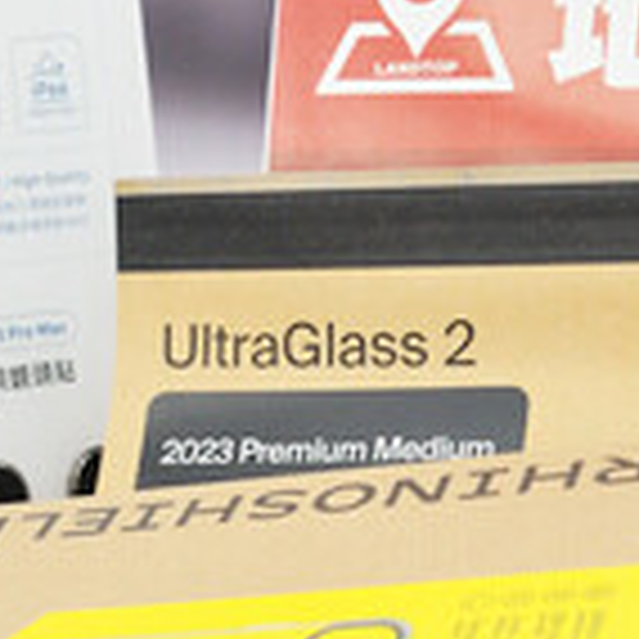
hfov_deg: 11.0
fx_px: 3321
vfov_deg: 11.0
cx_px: 288
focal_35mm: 159
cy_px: 353
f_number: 5.6
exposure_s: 1/250
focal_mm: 38
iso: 800
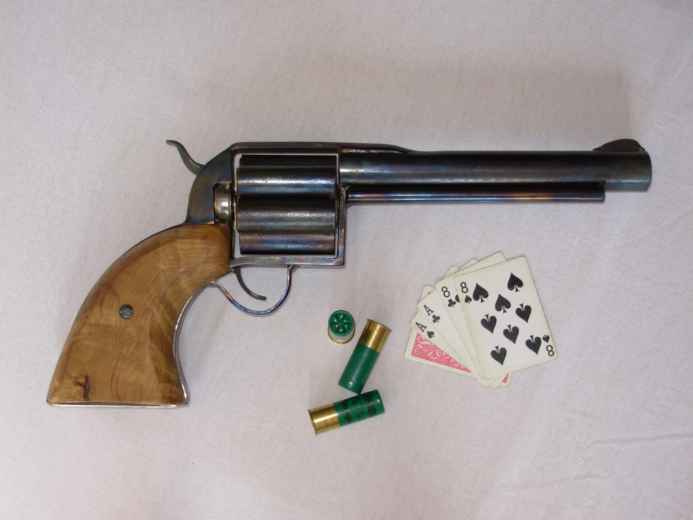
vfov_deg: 25.2
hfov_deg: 33.2
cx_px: 346
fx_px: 1161
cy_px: 260
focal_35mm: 58
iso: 50
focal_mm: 9.5
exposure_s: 1/38.1
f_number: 3.3
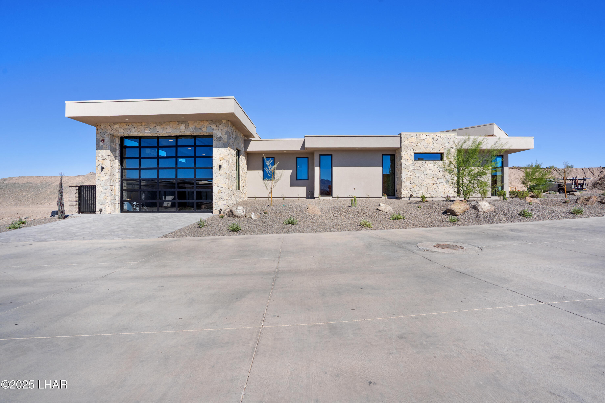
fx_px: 269
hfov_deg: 96.7
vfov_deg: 73.7
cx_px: 302
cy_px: 202
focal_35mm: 16
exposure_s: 1/800
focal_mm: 16
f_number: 8
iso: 400
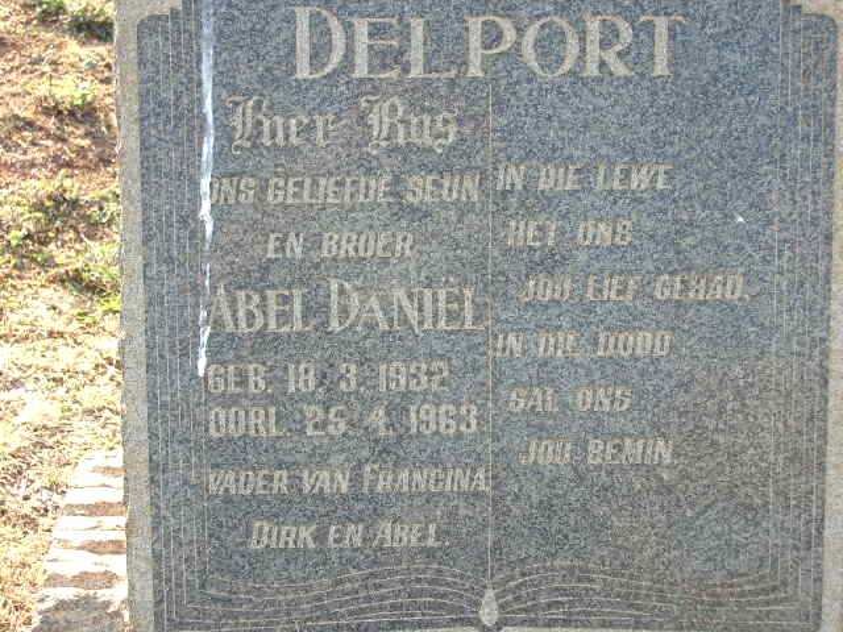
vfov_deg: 23.7
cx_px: 422
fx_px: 1510
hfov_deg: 31.2
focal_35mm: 62
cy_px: 316
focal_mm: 10.2
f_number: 3.5
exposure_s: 1/80
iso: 100
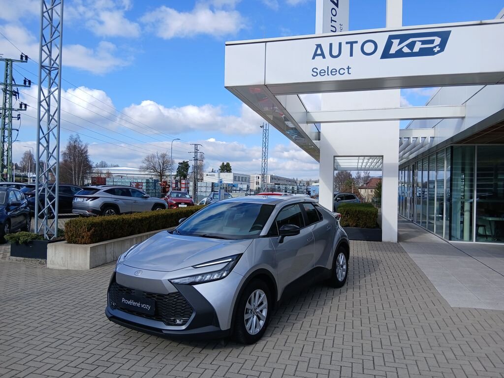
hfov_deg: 67.3
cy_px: 189
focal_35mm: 26
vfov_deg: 53.1
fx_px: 379
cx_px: 252
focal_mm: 3.98
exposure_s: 1/436
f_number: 1.8
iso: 20
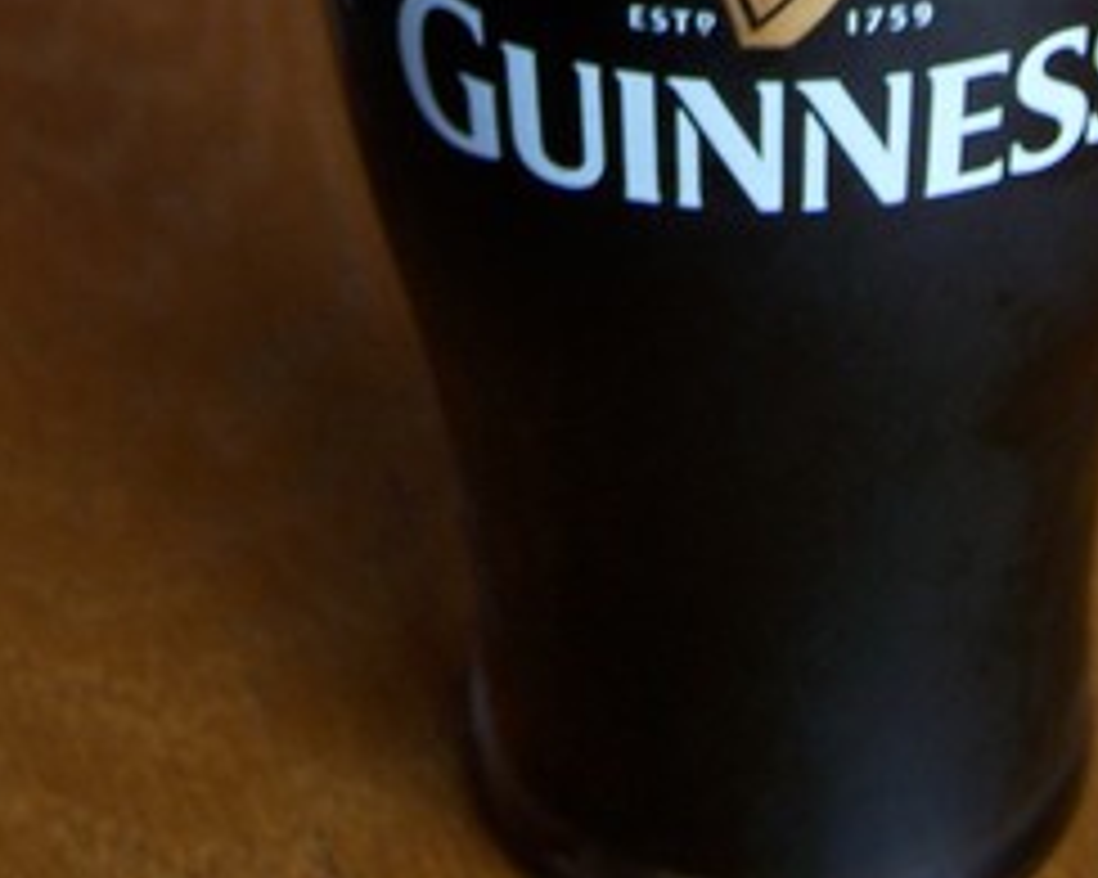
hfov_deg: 20.0
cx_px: 626
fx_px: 3118
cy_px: -432
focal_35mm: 96
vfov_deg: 14.9
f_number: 2.8
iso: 80
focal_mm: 6.7
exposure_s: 1/30
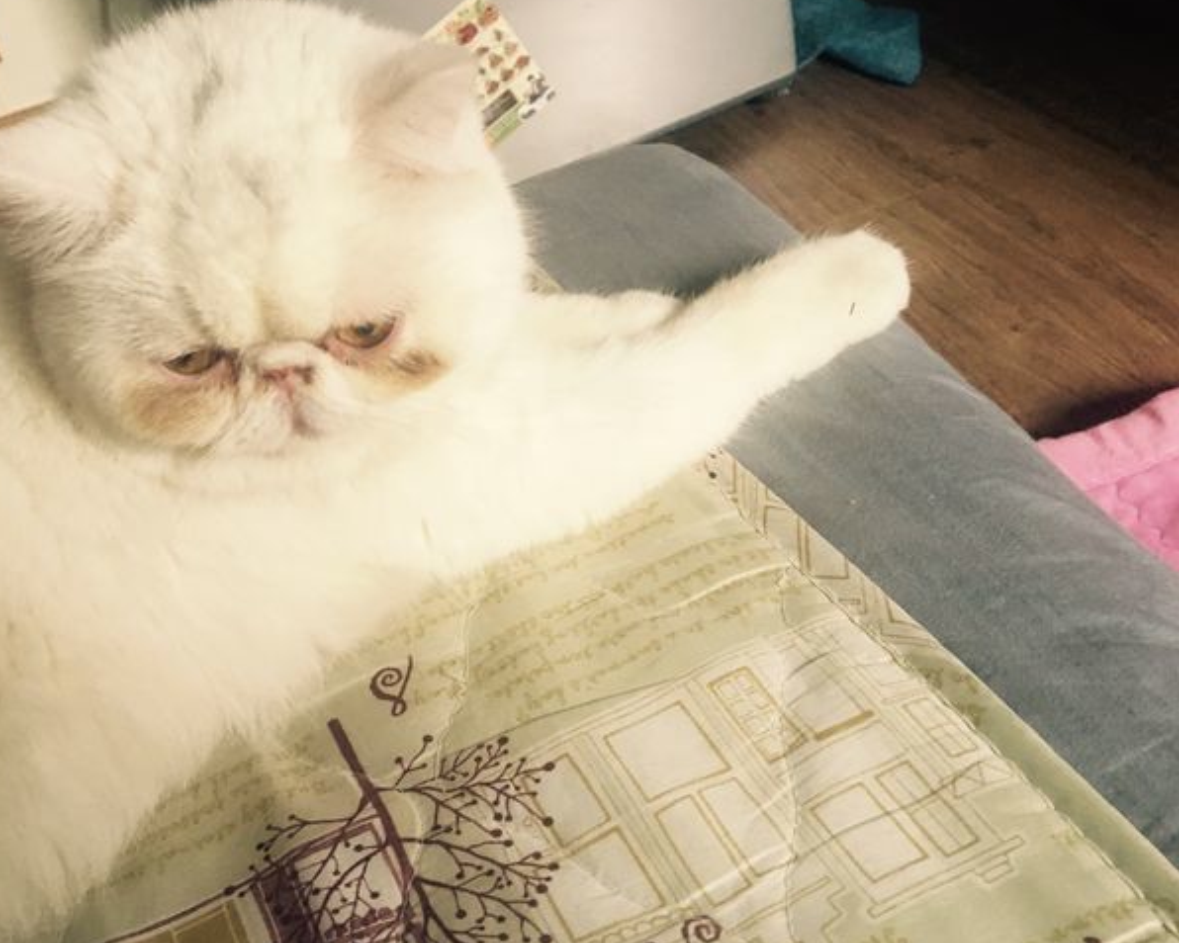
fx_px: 1326
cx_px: 421
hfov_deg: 47.4
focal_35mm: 38
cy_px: 500
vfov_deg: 39.2
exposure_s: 1/30
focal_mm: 4.15
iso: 100
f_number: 2.2
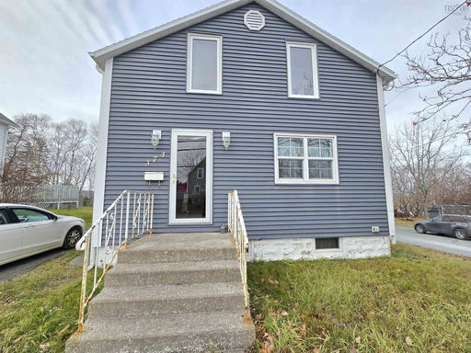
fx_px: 177
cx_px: 236
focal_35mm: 13
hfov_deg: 106.2
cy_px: 176
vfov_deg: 89.9
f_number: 2.2
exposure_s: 1/719
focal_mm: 2.2
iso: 100
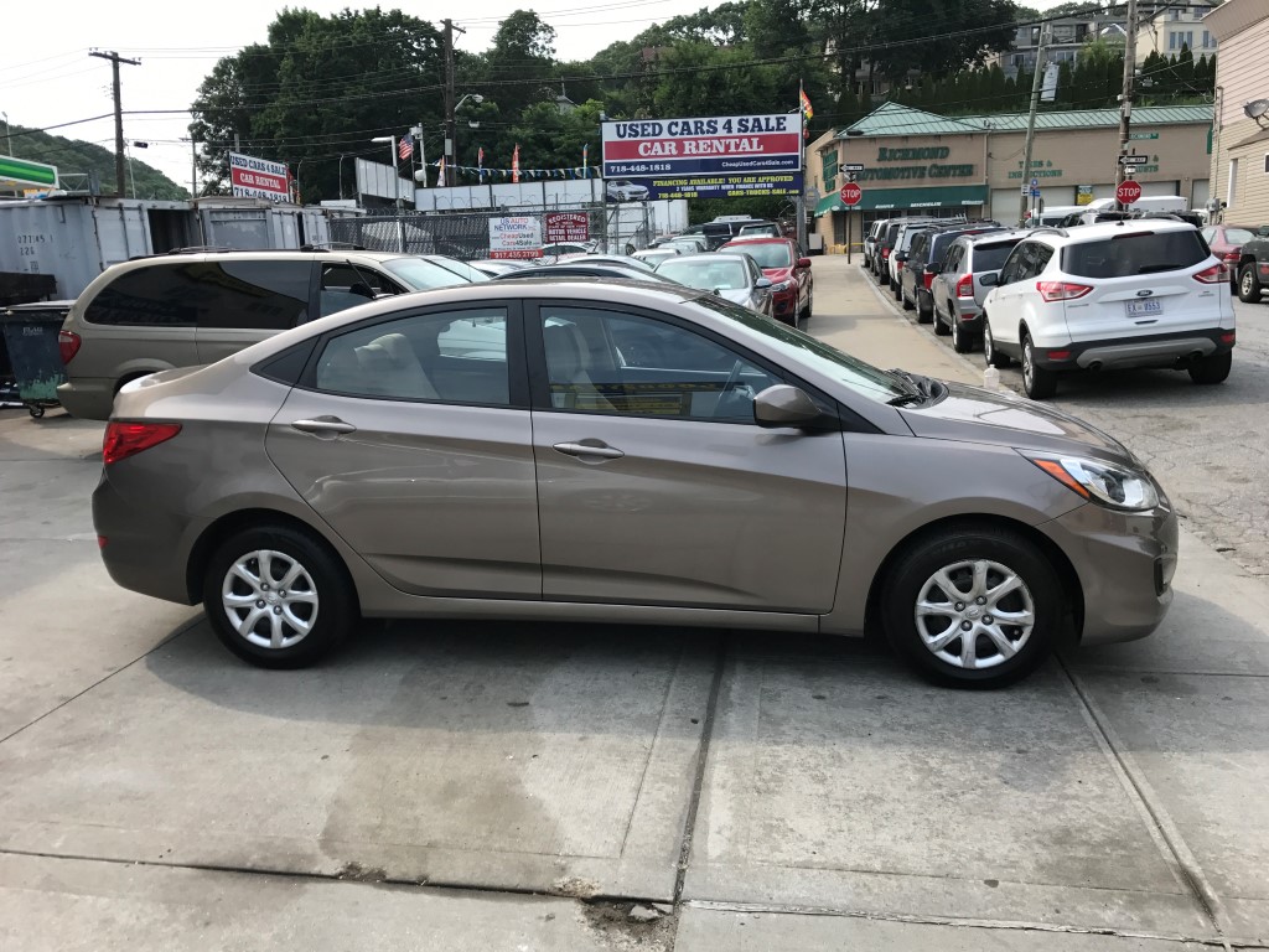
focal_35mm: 28
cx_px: 634
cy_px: 476
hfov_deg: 63.4
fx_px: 1026
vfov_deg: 49.7
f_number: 1.8
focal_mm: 3.99
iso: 20
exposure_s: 1/1076
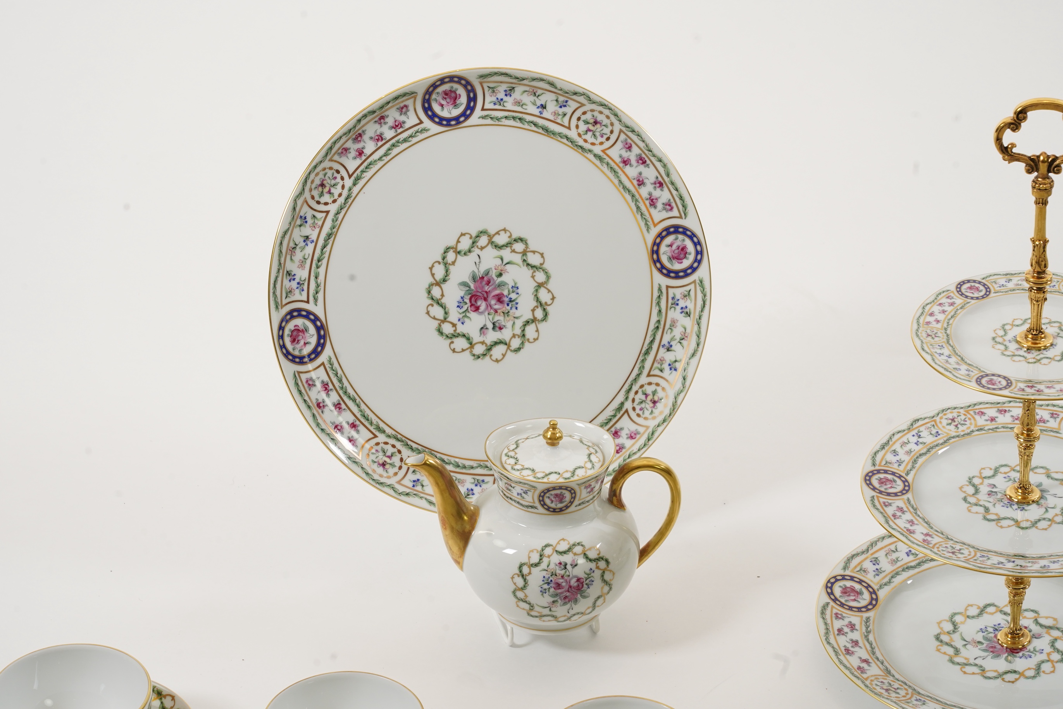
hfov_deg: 19.5
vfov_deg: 13.0
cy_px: 354
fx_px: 3100
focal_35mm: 105
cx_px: 532
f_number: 13
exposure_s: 1/125
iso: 1250
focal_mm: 105
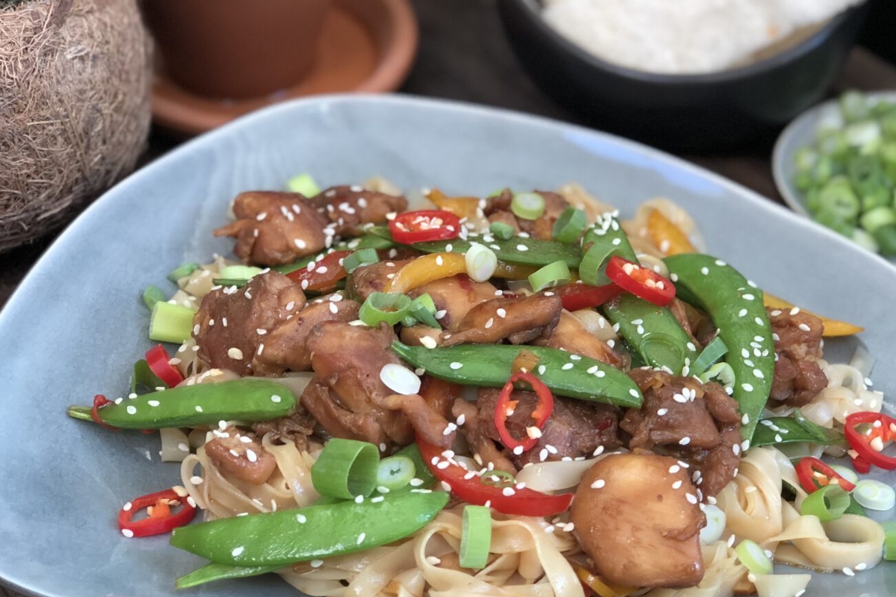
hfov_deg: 27.7
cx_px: 529
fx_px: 1817
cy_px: 266
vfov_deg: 18.7
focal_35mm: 73
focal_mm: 6.6
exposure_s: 1/50
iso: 80
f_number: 2.8
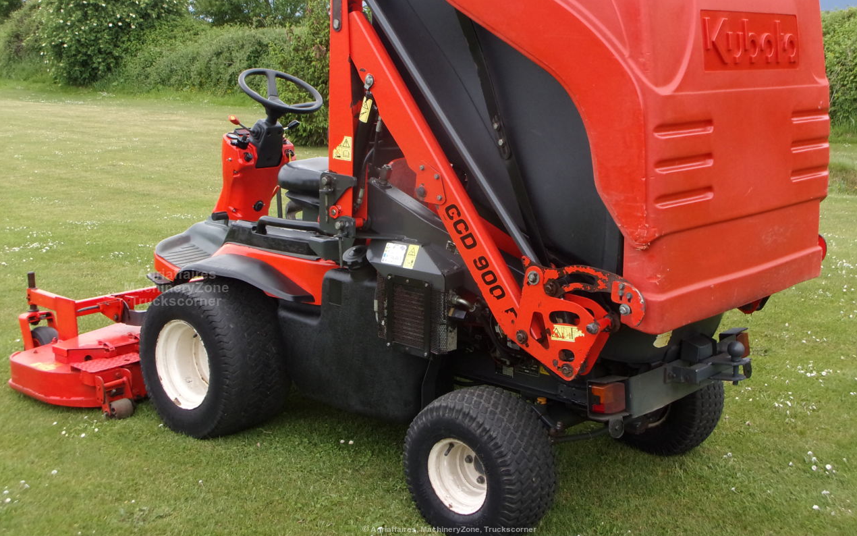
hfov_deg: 42.6
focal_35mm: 47
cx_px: 430
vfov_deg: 27.4
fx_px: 1098
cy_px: 213
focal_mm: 7.8
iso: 117
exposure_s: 1/45
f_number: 4.5
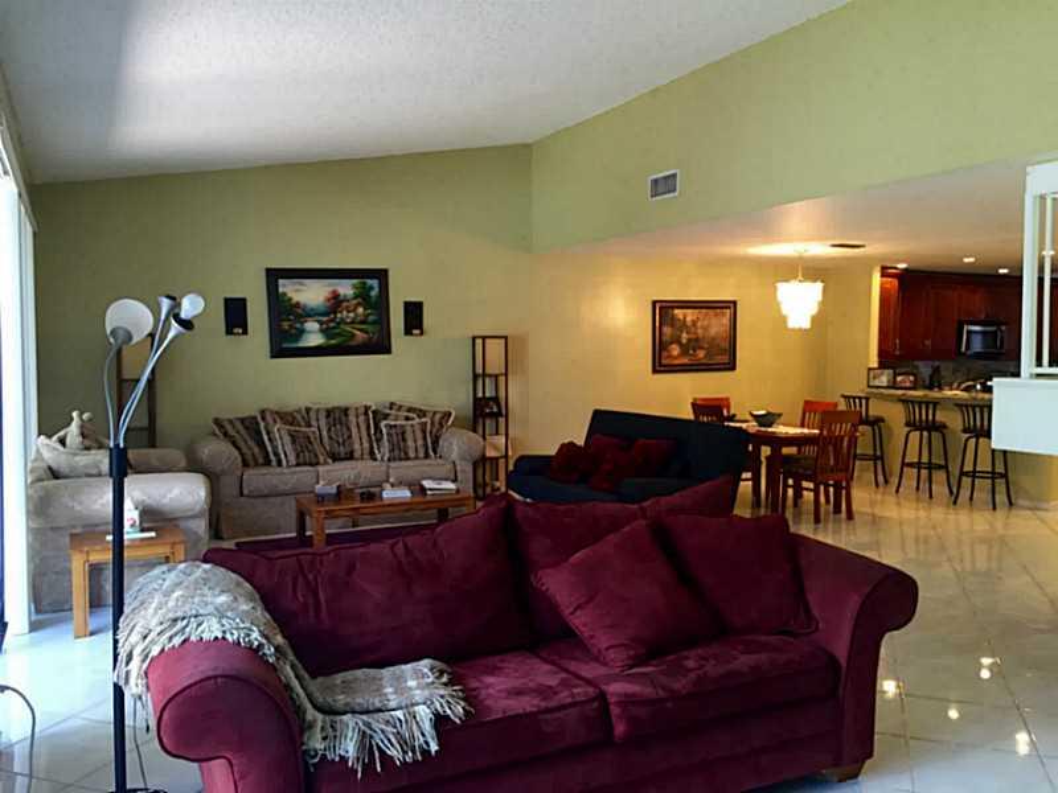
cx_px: 529
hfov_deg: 61.7
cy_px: 396
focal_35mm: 29
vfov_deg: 48.2
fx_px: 886
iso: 125
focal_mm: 4.15
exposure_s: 1/30
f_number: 2.2
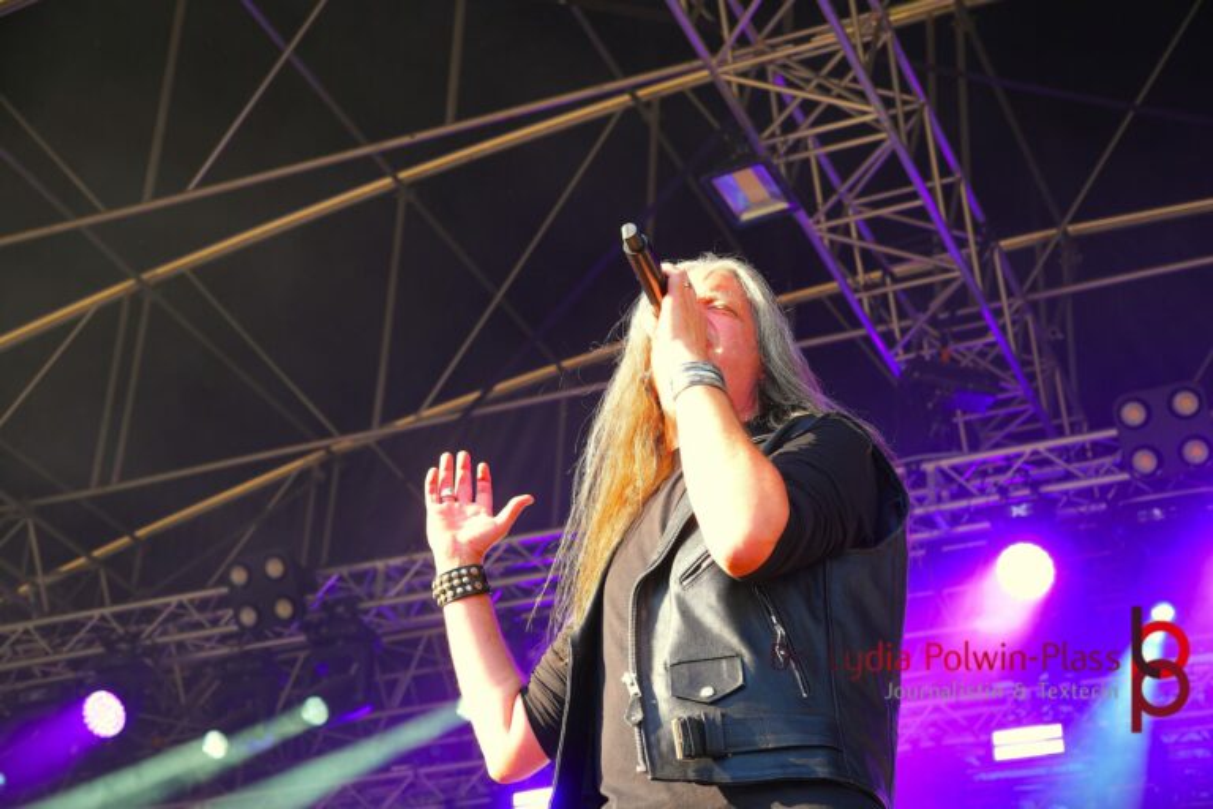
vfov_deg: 21.1
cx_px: 606
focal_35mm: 64
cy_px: 404
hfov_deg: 31.2
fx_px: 2173
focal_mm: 43
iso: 125
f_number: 4.5
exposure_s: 1/80
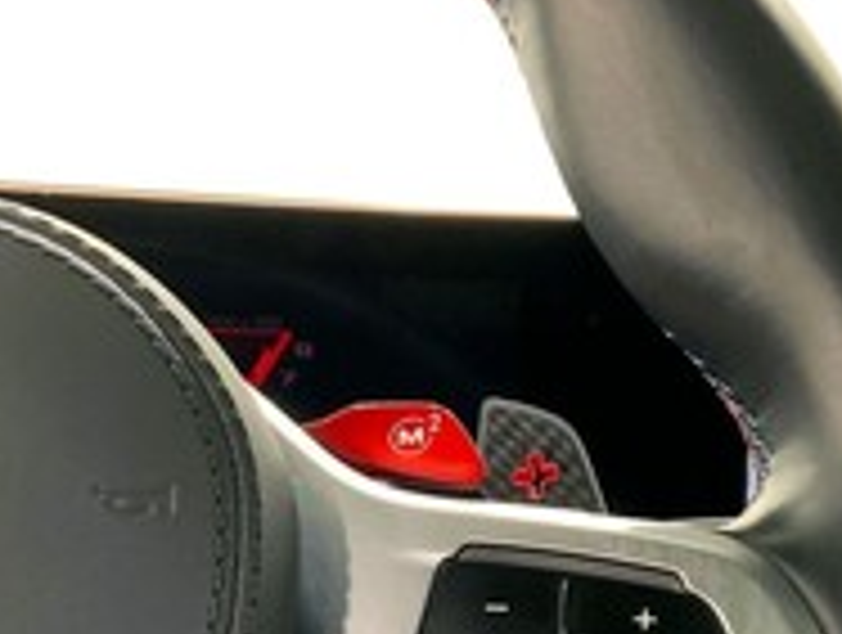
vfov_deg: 21.7
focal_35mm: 65
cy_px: 659
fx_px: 1584
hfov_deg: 29.8
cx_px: 432
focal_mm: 3
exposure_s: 1/54
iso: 50
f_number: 1.8
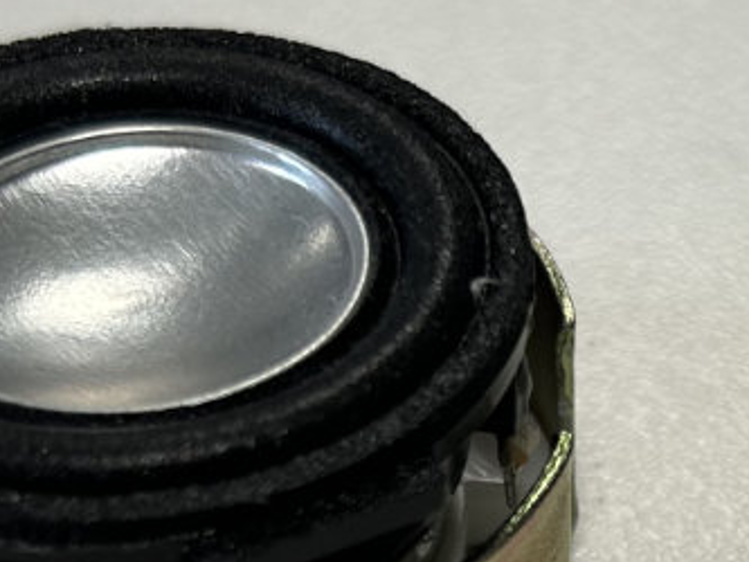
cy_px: 564
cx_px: 729
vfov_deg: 18.4
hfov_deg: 24.0
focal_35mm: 78
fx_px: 1688
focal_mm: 5.7
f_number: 1.5
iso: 32
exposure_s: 1/124
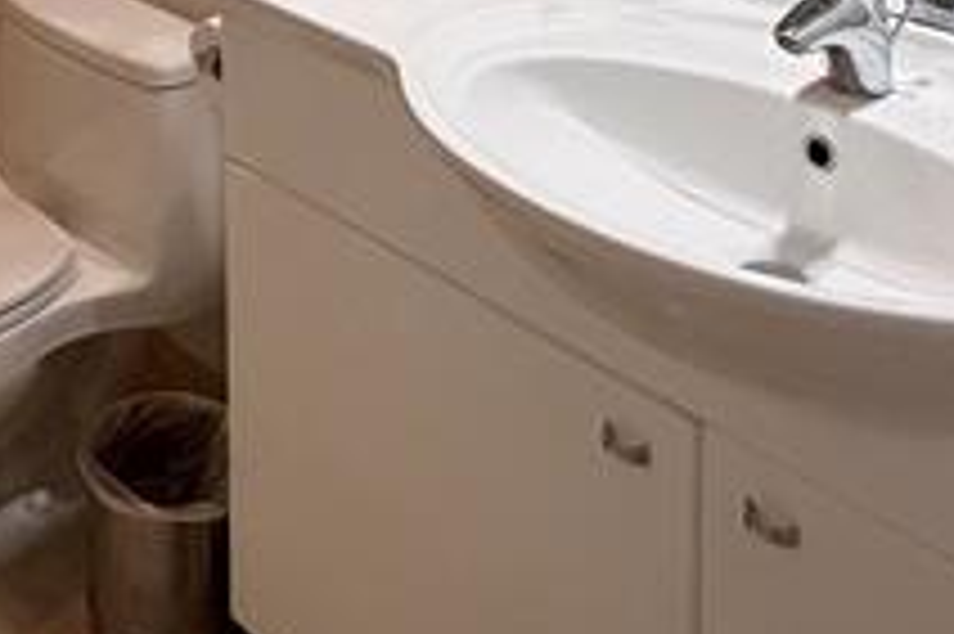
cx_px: 117
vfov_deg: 20.0
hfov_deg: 34.5
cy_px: -405
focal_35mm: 55
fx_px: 1456
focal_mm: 2.22
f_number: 2.2
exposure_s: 1/120
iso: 320
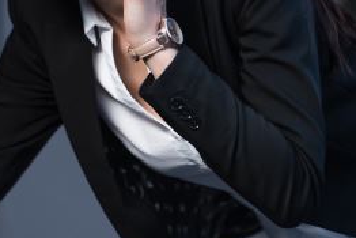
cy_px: 69
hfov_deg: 5.5
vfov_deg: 3.7
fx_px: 3681
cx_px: -95
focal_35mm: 372
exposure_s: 1/80
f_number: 2.8
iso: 400
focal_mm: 122
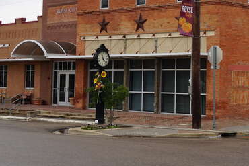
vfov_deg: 16.7
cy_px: 24
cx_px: 199
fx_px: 561
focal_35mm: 81
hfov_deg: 24.6
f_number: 8
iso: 100
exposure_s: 1/80
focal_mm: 25
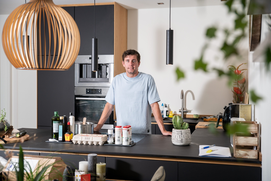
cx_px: 136
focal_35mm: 48
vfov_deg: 28.1
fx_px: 361
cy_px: 90
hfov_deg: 41.1
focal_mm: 48
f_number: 3.2
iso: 100
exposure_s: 1/200
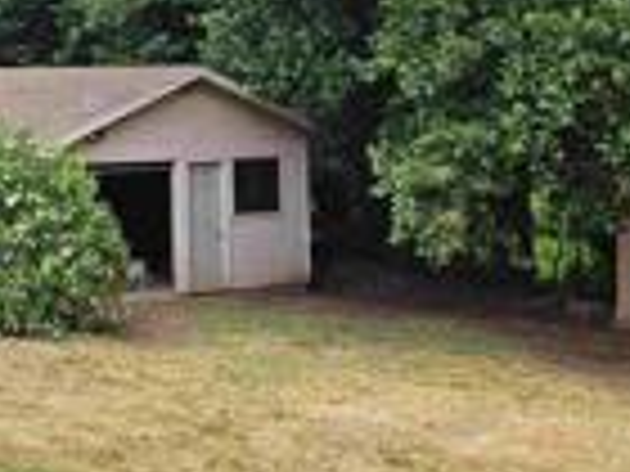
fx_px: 1911
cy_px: -4
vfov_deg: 13.9
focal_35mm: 105
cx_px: -378
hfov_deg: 16.6
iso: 25
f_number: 1.8
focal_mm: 5.4
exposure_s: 1/324
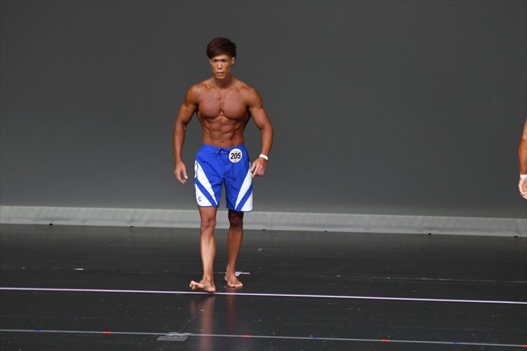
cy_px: 176
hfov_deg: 6.5
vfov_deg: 4.4
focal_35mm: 315
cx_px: 264
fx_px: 4609
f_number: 5.6
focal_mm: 210
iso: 4000
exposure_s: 1/400
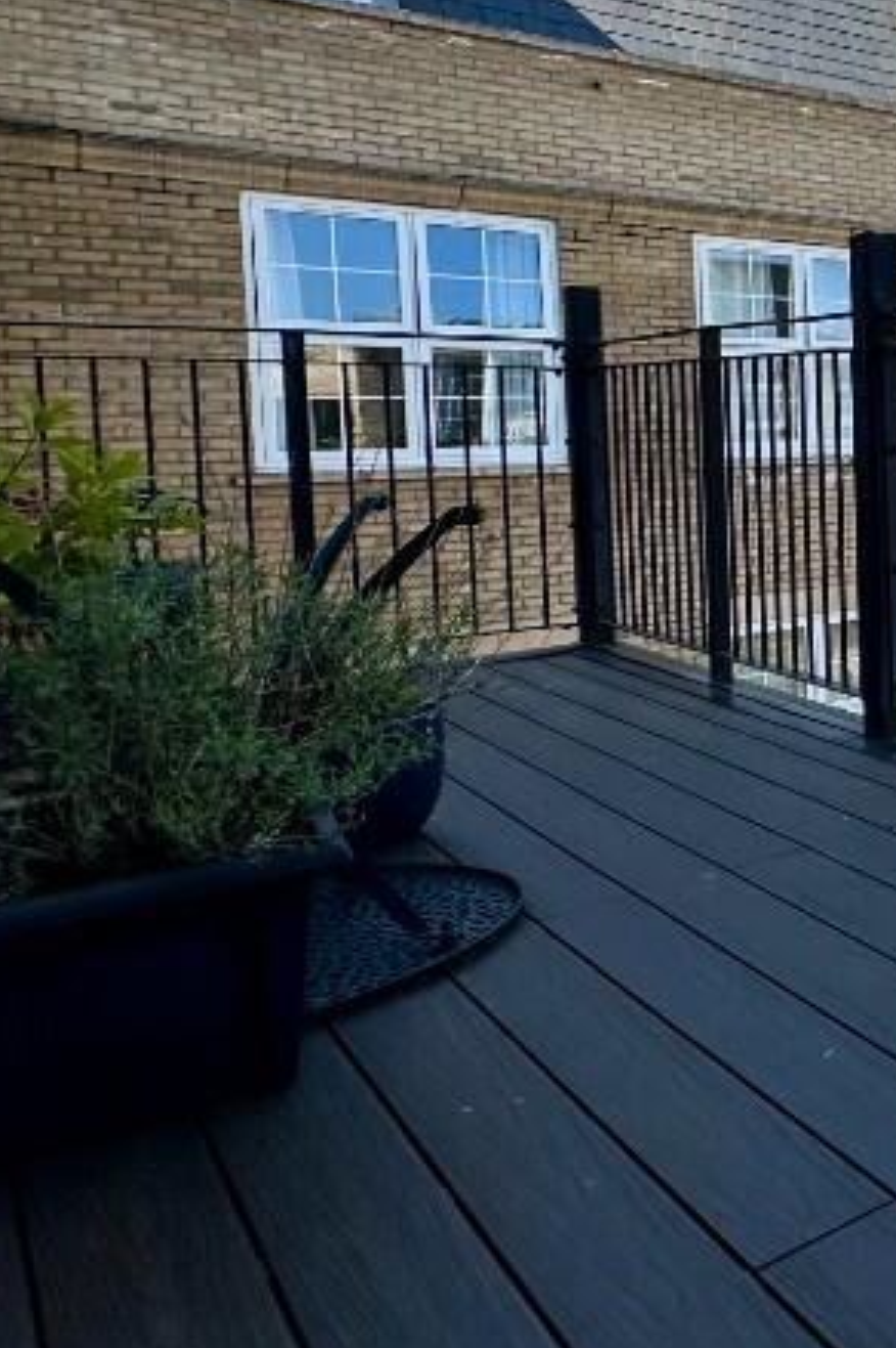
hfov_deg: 24.6
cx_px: 1482
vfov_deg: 54.9
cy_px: 476
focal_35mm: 34
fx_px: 1271
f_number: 2.2
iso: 50
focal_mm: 2.22
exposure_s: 1/849
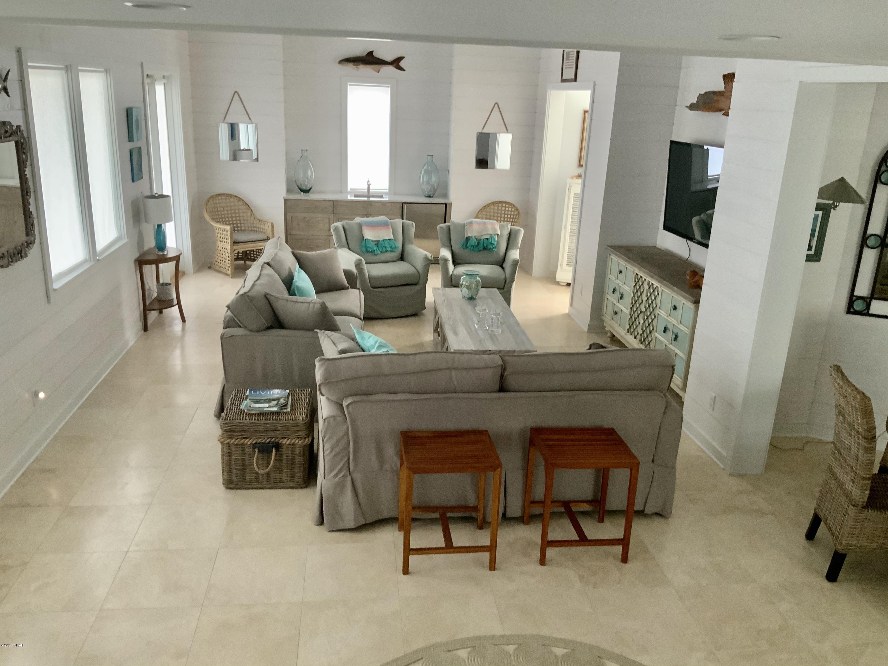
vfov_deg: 48.2
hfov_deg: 61.7
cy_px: 333
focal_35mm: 29
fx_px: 744
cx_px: 444
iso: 200
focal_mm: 3
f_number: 1.8
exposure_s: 1/40
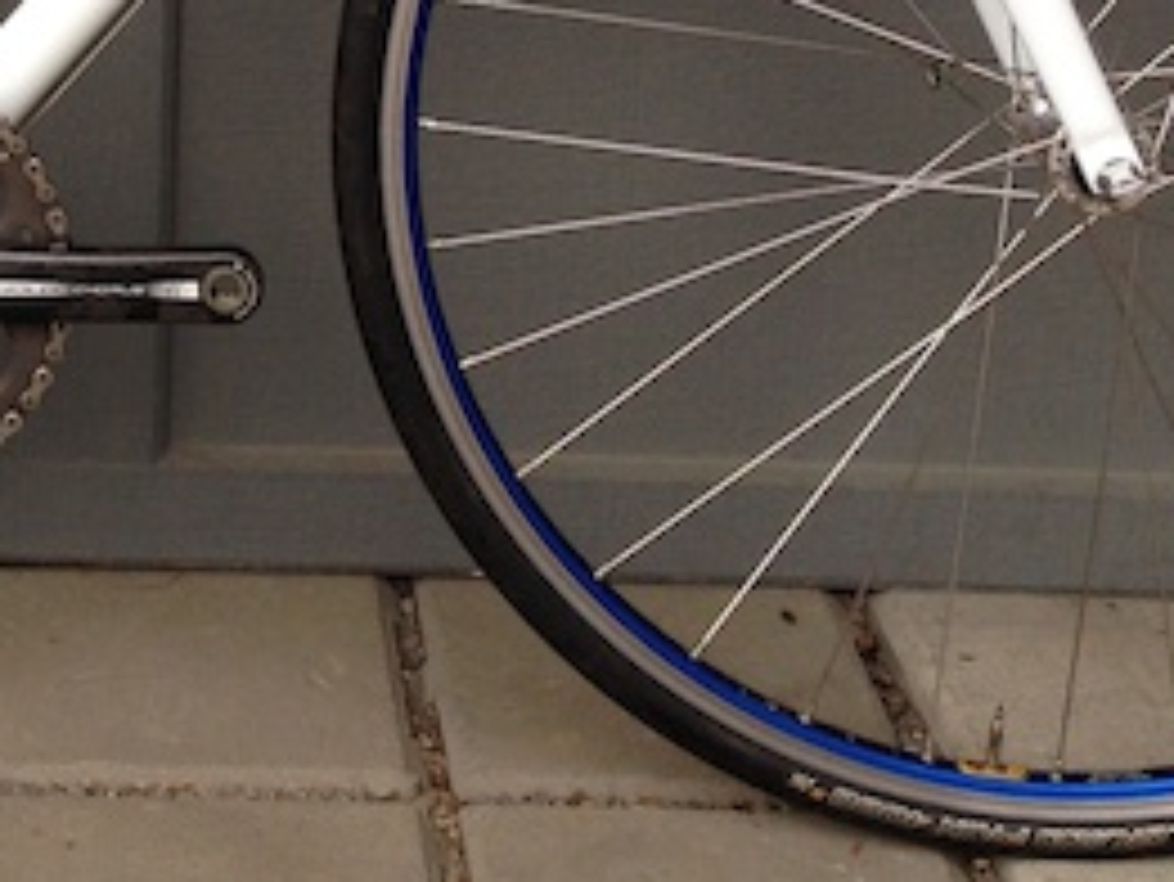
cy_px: -378
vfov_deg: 13.9
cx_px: 85
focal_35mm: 101
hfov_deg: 19.1
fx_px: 3427
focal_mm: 4.12
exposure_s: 1/120
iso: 50
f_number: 2.4
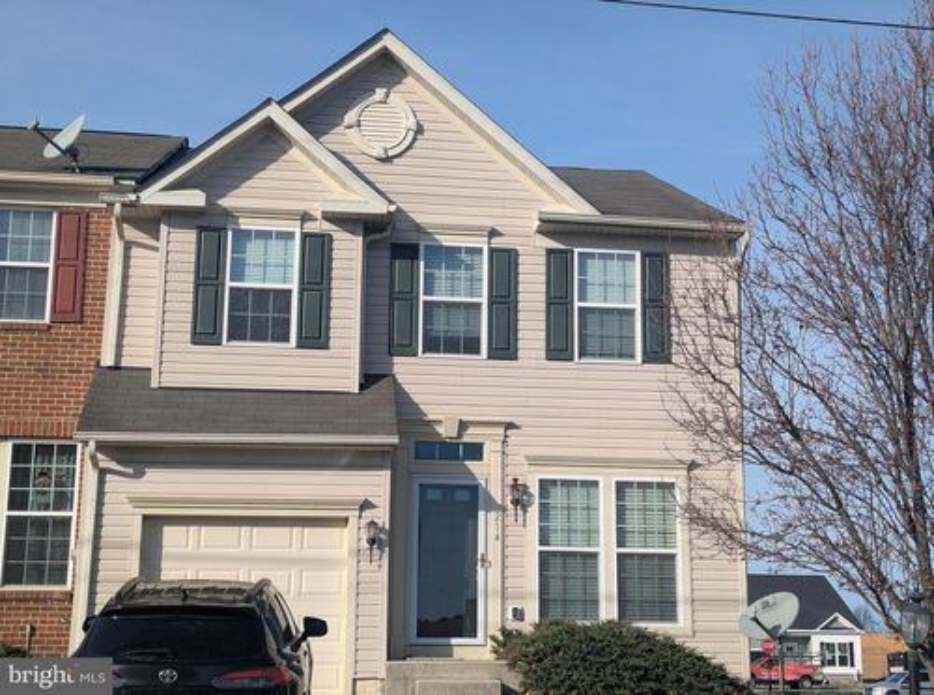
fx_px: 1291
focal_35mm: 48
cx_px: 467
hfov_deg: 39.8
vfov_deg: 30.1
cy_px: 348
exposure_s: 1/2232
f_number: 1.85
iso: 44
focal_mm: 6.81
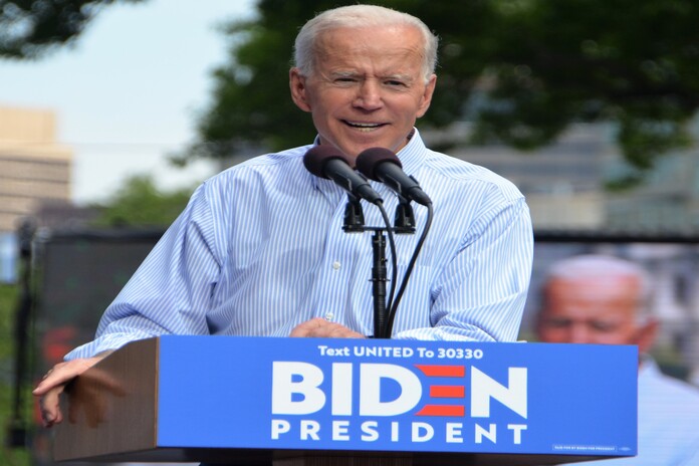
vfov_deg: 4.6
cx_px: 350
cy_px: 233
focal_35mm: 300
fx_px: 5825
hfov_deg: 6.9
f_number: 6.3
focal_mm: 200
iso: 500
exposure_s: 1/1000
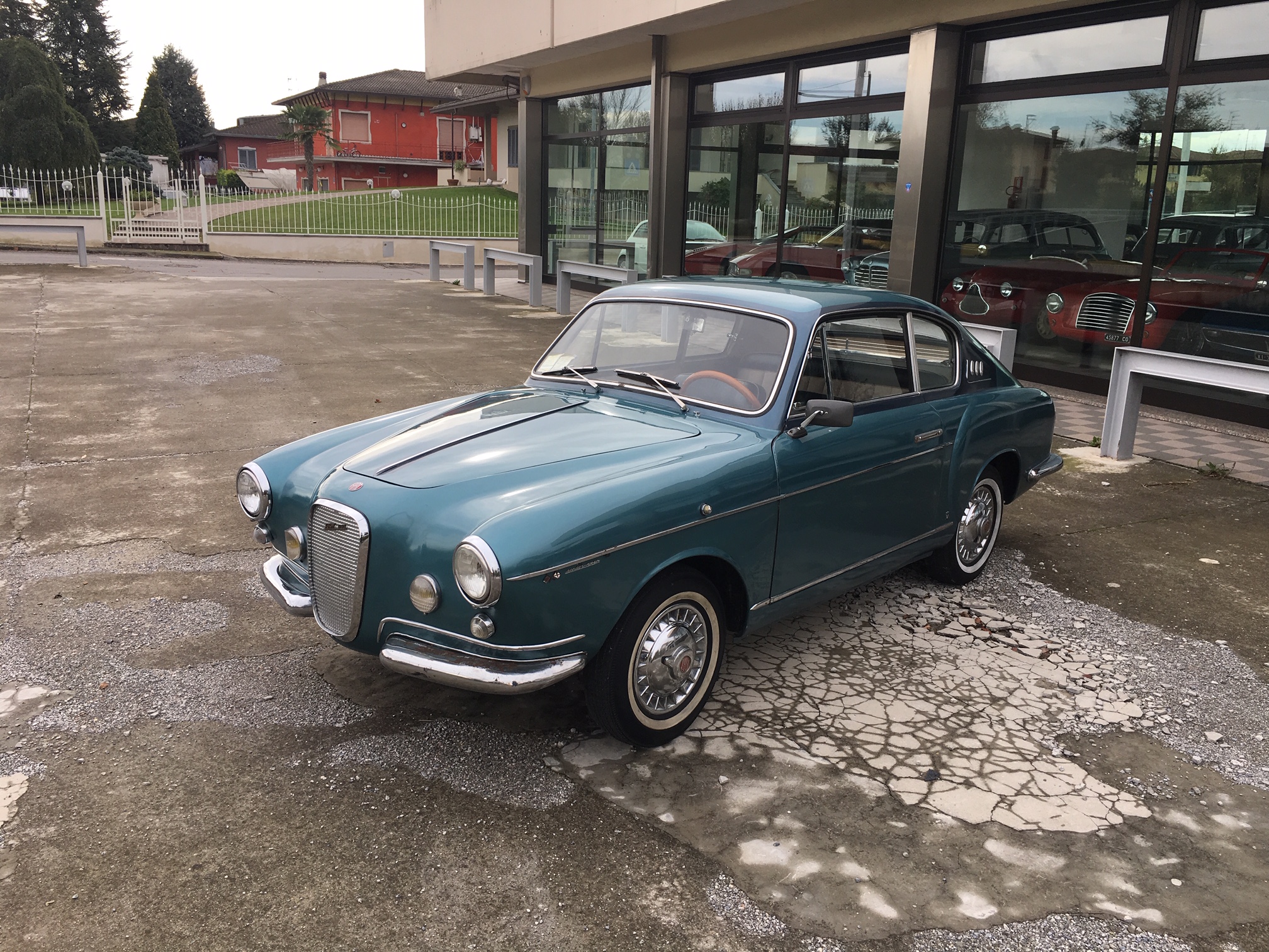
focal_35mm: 29
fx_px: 1063
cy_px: 476
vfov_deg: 48.2
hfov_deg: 61.7
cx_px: 634
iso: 25
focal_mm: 4.15
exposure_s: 1/503
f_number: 2.2
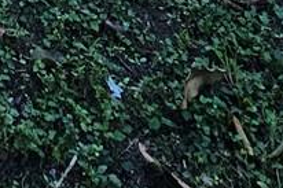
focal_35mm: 105
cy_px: -611
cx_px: -69
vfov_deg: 7.6
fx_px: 825
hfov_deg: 18.3
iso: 50
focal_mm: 2.2
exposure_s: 1/279
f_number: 2.2
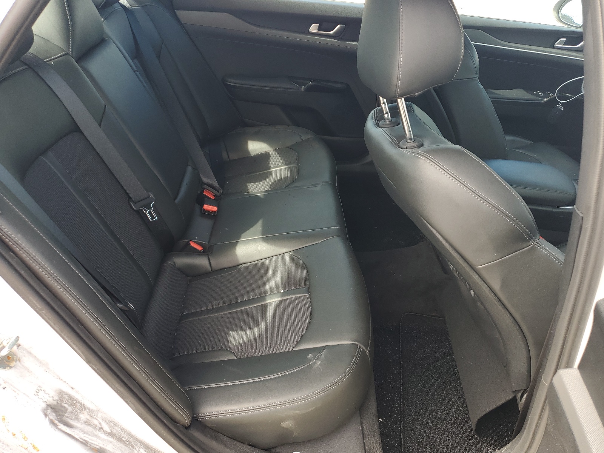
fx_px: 454
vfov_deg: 53.1
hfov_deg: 67.3
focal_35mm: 26
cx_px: 302
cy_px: 226
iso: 50
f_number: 1.5
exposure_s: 1/227
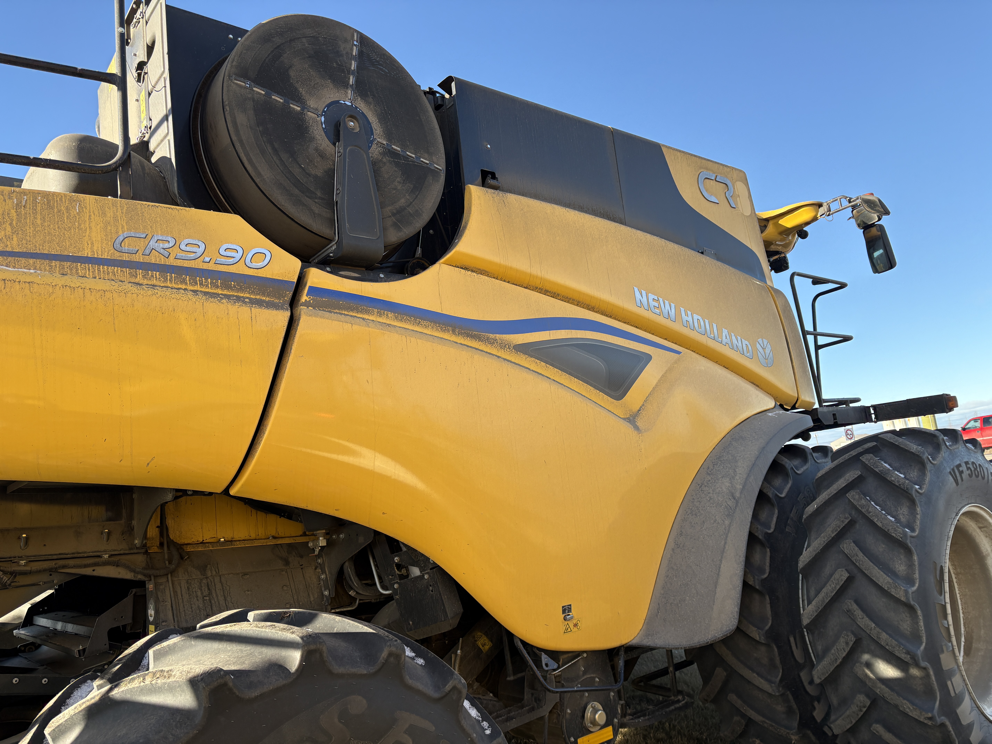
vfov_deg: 53.1
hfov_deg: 67.3
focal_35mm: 26
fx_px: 745
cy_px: 372
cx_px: 496
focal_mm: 5.96
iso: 64
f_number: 1.6
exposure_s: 1/1155
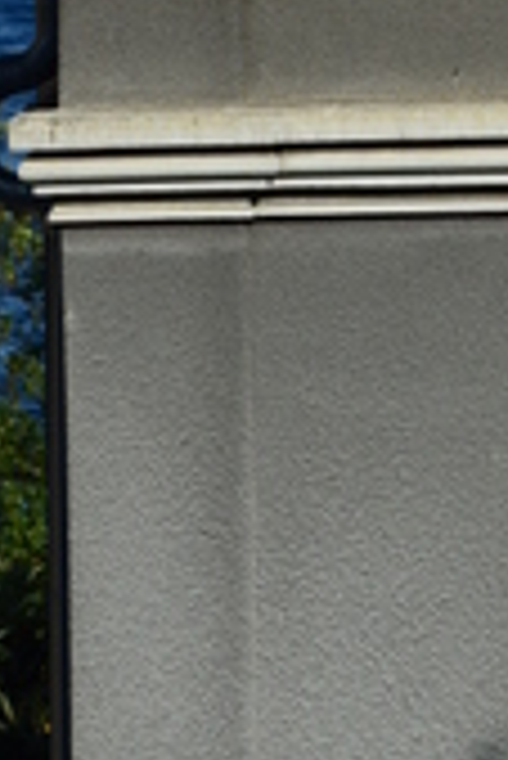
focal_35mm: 747
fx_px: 15786
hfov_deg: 1.8
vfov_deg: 2.7
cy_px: -634
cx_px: 436
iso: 400
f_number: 11
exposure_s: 1/400
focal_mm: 105
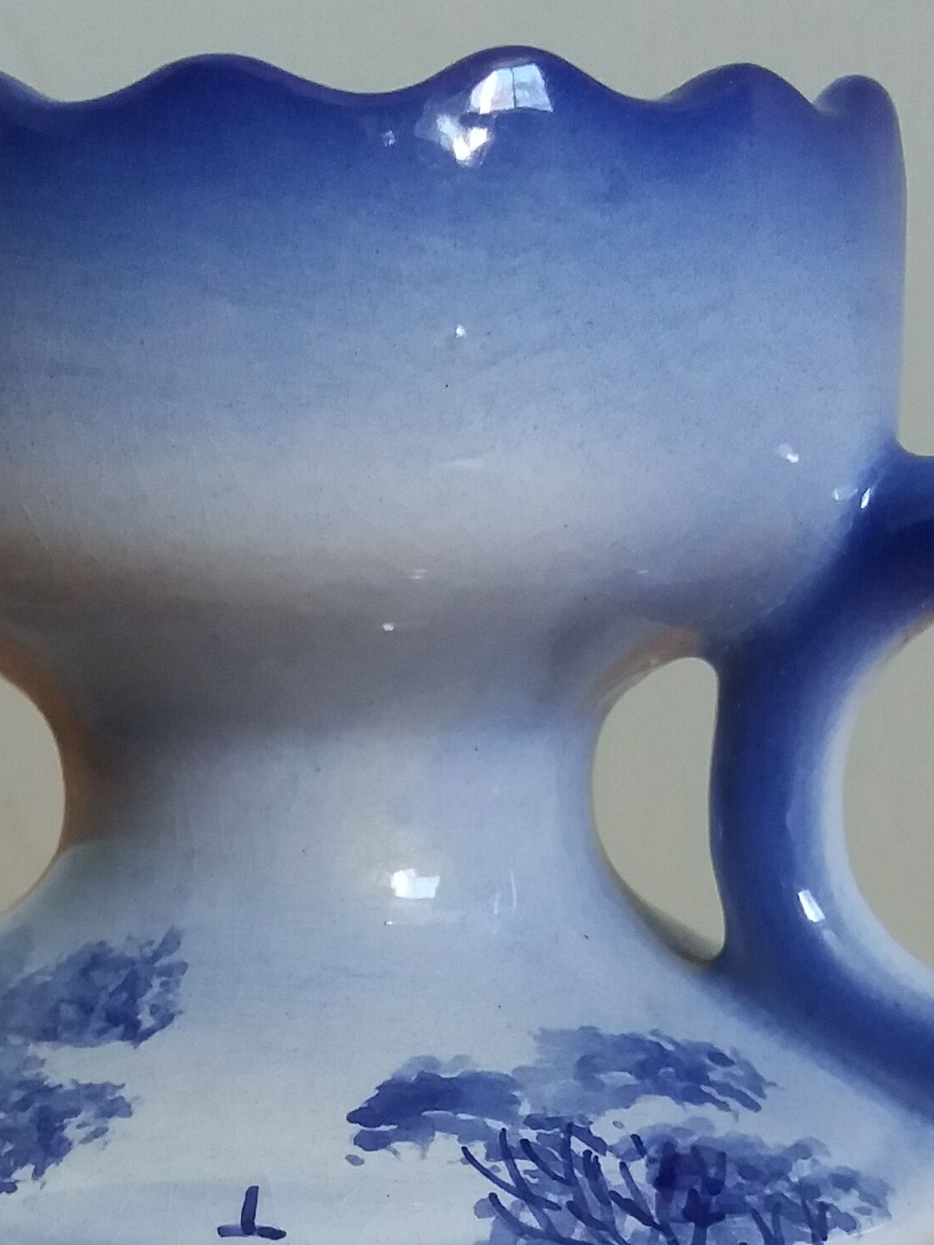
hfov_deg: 18.9
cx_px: 437
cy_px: 1223
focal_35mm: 78
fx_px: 2807
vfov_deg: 24.0
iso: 160
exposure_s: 1/33
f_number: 1.9
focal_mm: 3.7
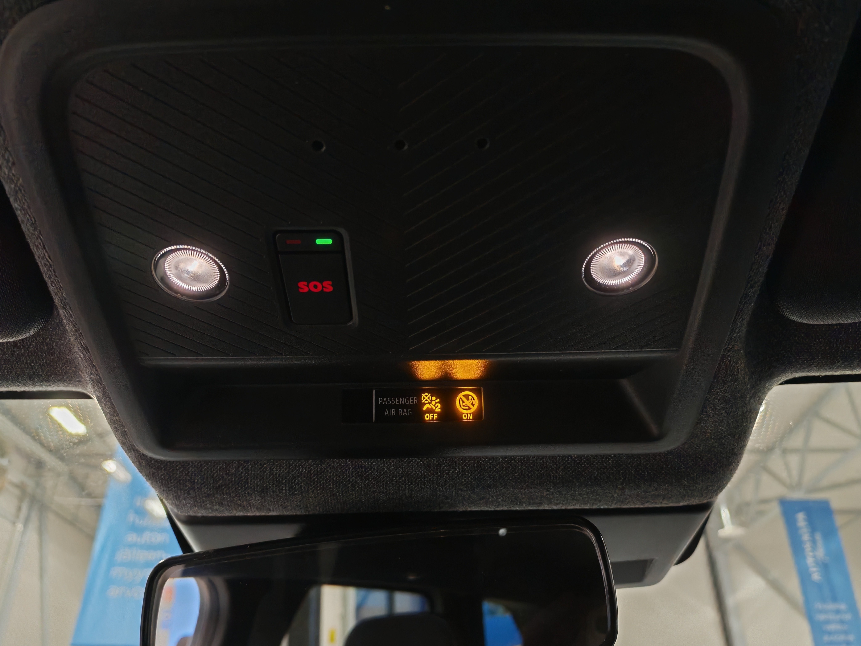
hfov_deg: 61.7
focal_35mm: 29
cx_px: 430
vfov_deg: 48.2
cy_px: 323
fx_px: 721
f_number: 1.9
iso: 1240
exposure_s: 1/100
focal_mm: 6.12
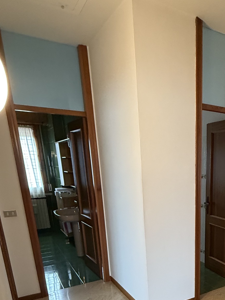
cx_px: 197
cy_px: 247
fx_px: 269
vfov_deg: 53.8
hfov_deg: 42.2
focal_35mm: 31
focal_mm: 2.22
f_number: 2.2
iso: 500
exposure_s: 1/50
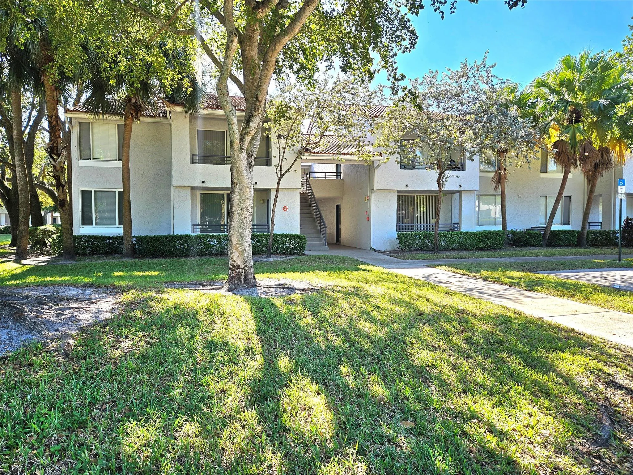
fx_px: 421
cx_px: 316
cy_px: 238
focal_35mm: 23
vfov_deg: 58.9
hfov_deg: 73.9
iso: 25
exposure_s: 1/435
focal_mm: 5.4
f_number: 1.8
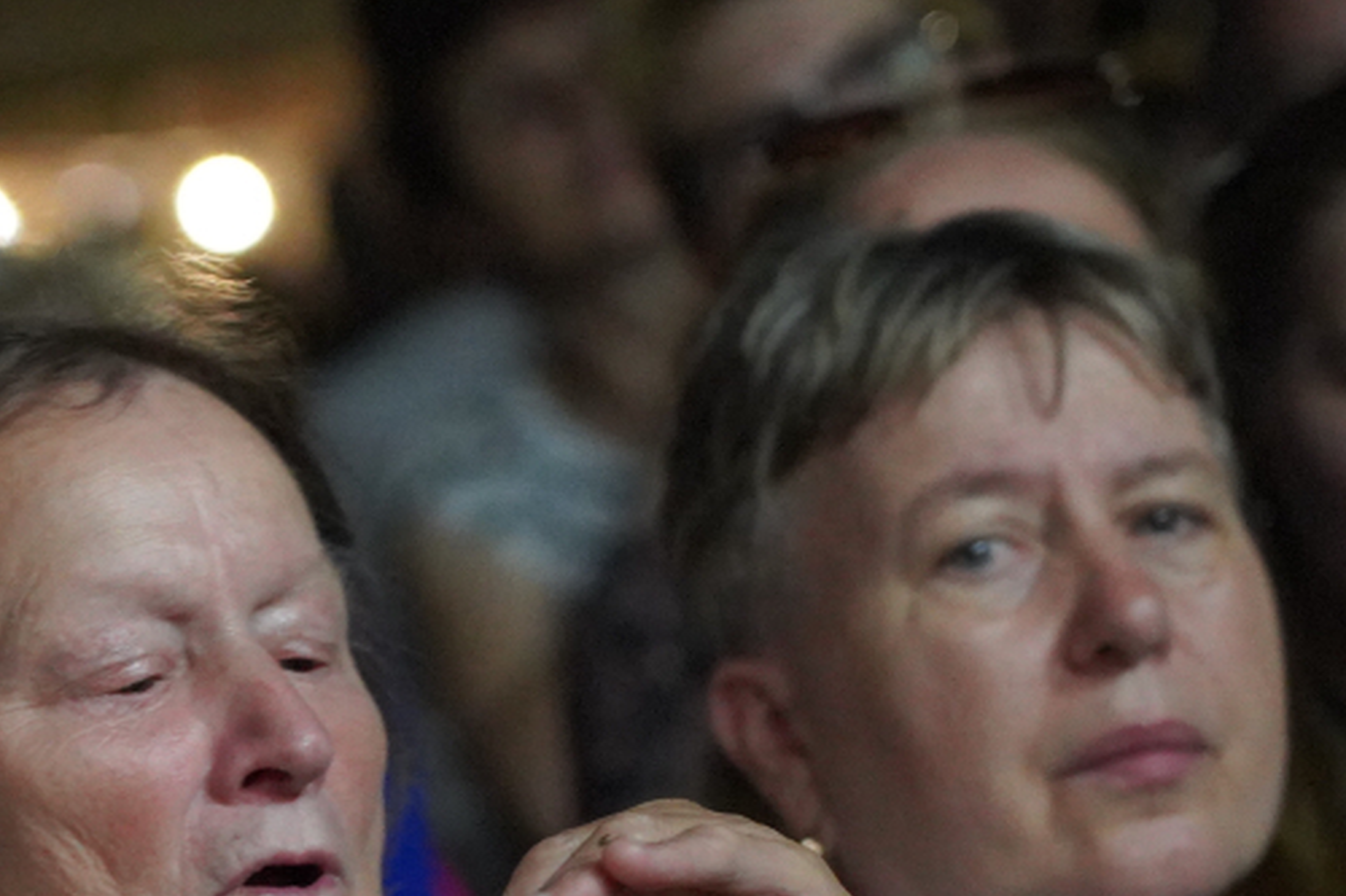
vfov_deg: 5.0
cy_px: 682
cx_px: 43
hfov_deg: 7.5
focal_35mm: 273
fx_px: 10203
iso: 12800
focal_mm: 105
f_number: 4
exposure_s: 1/100
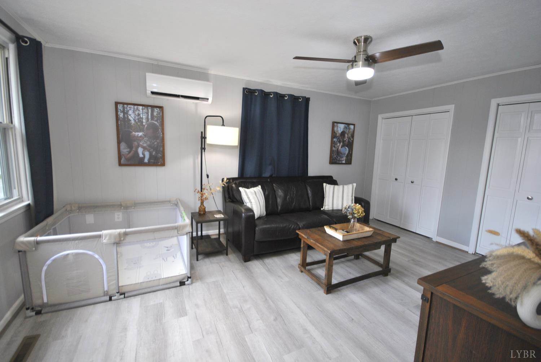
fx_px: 226
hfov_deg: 100.3
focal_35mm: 15
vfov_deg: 77.5
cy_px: 181
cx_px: 270
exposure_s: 1/40
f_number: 4
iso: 200
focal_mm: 10
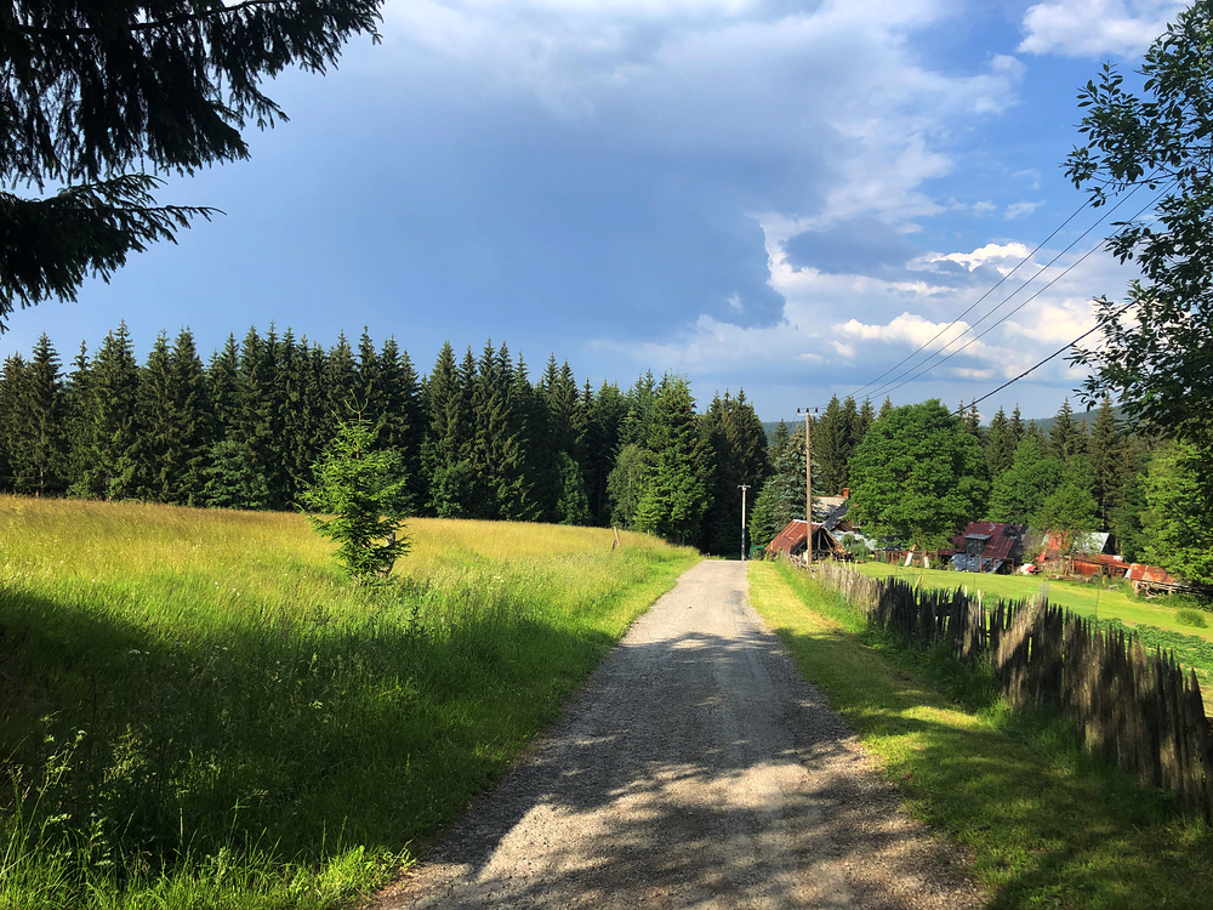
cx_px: 606
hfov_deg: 63.4
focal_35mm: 28
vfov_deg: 49.7
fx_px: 981
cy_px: 455
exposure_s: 1/1333
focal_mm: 3.99
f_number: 1.8
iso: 20
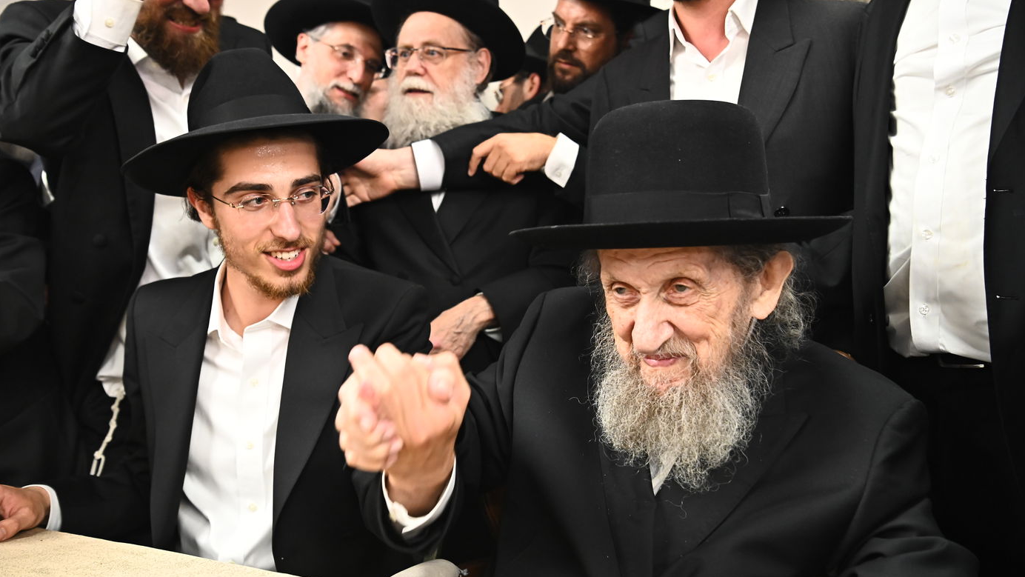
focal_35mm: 36
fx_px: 979
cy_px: 291
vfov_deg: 32.8
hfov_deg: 55.3
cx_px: 516
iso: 3200
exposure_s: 1/200
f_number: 4.5
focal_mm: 34
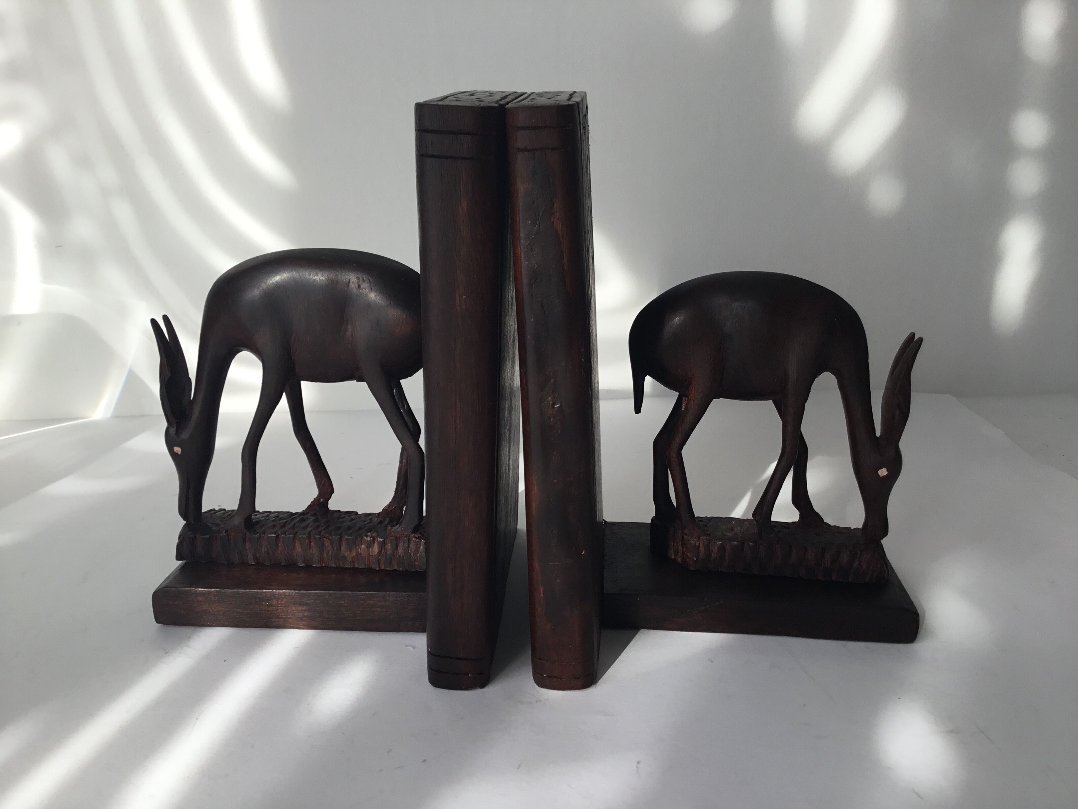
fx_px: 965
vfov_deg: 45.4
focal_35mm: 31
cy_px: 404
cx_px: 539
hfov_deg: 58.4
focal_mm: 3.3
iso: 25
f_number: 2.4
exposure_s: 1/167
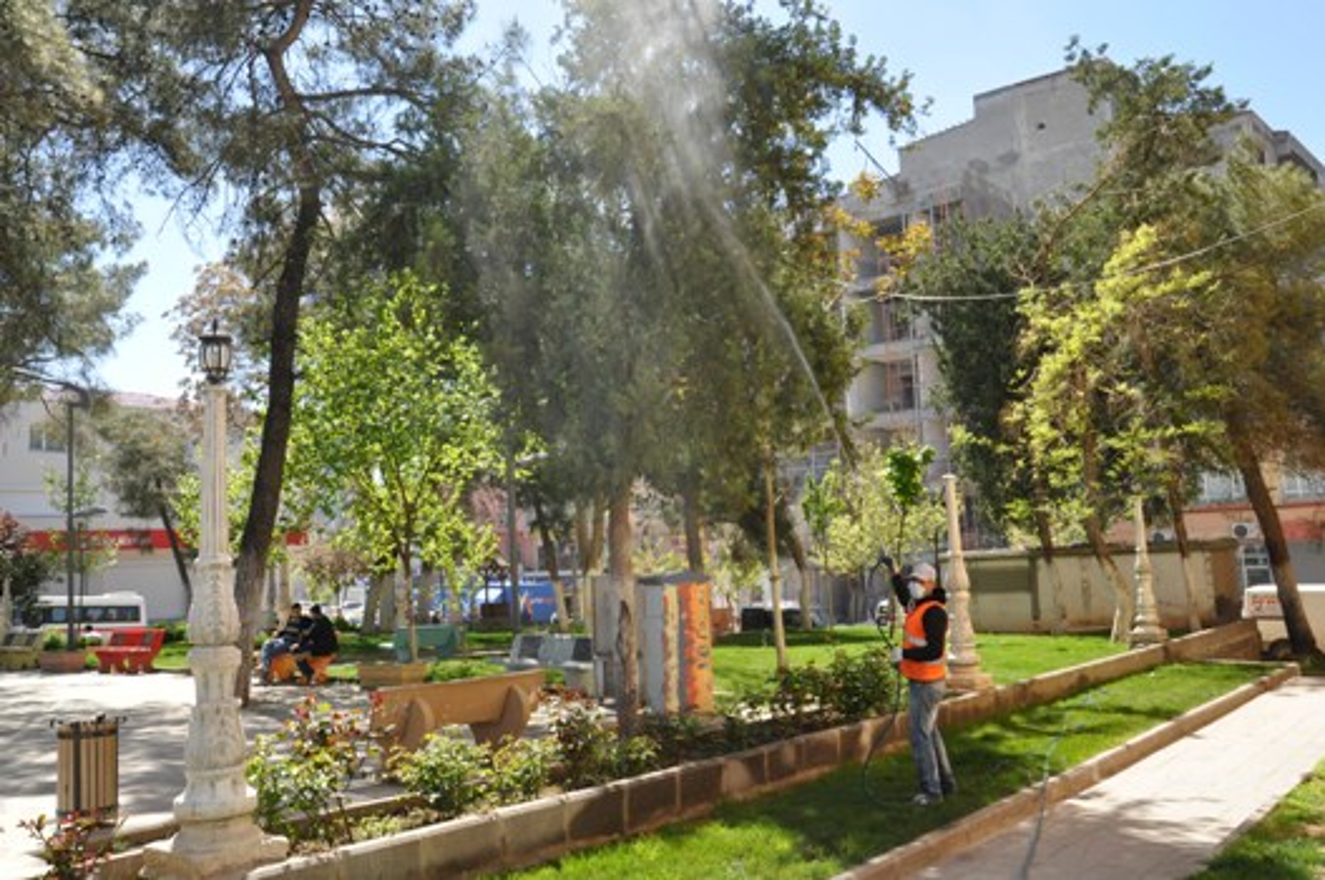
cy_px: 440
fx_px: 1158
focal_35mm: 32
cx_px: 662
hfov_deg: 59.6
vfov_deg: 41.6
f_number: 11
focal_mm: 21
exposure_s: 1/500
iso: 1000
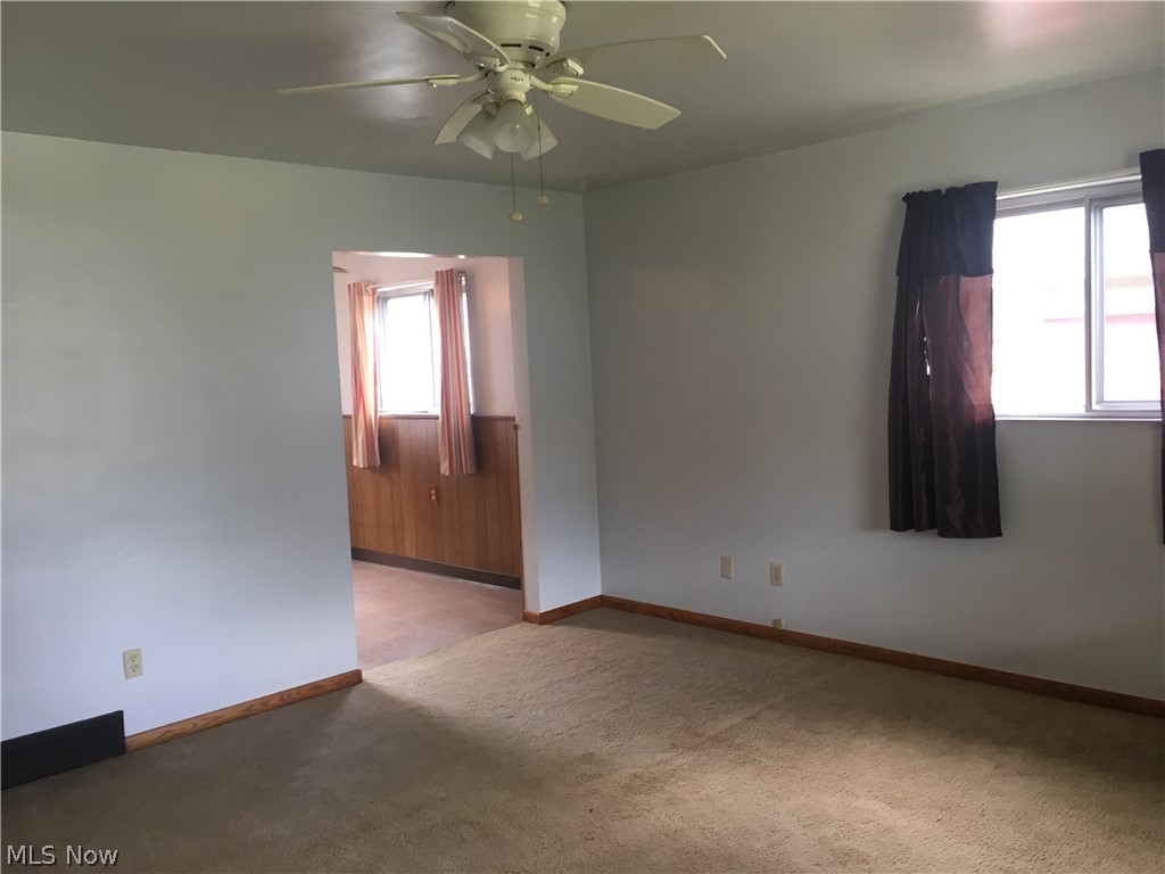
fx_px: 976
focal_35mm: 29
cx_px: 582
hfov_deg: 61.7
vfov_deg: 48.2
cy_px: 437
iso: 64
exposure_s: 1/33
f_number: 2.2
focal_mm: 4.15
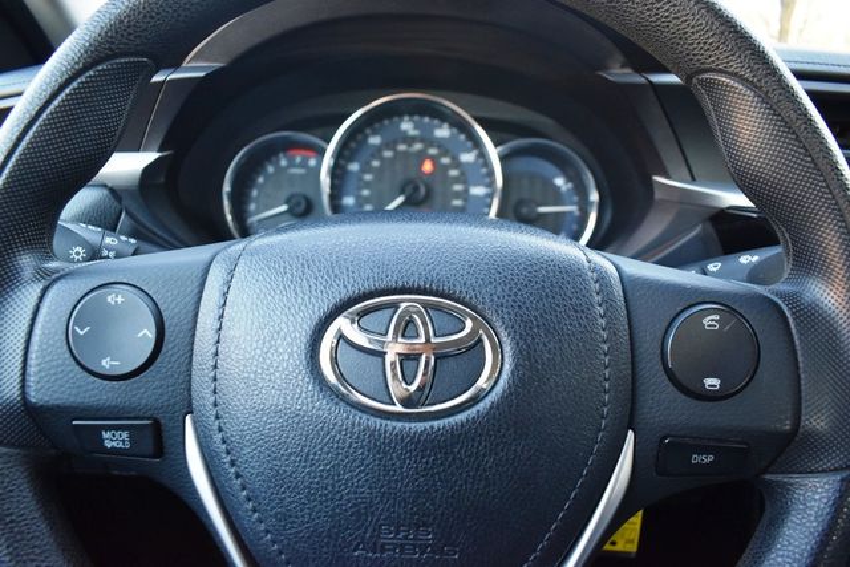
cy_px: 284
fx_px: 638
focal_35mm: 27
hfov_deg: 67.4
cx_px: 425
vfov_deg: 48.0
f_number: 3.5
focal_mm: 18
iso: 900
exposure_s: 1/125
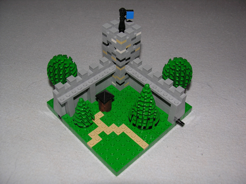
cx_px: 123
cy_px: 92
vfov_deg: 38.7
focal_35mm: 37
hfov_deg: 50.1
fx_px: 263
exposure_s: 1/60.1
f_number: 2.8
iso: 50
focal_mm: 9.5
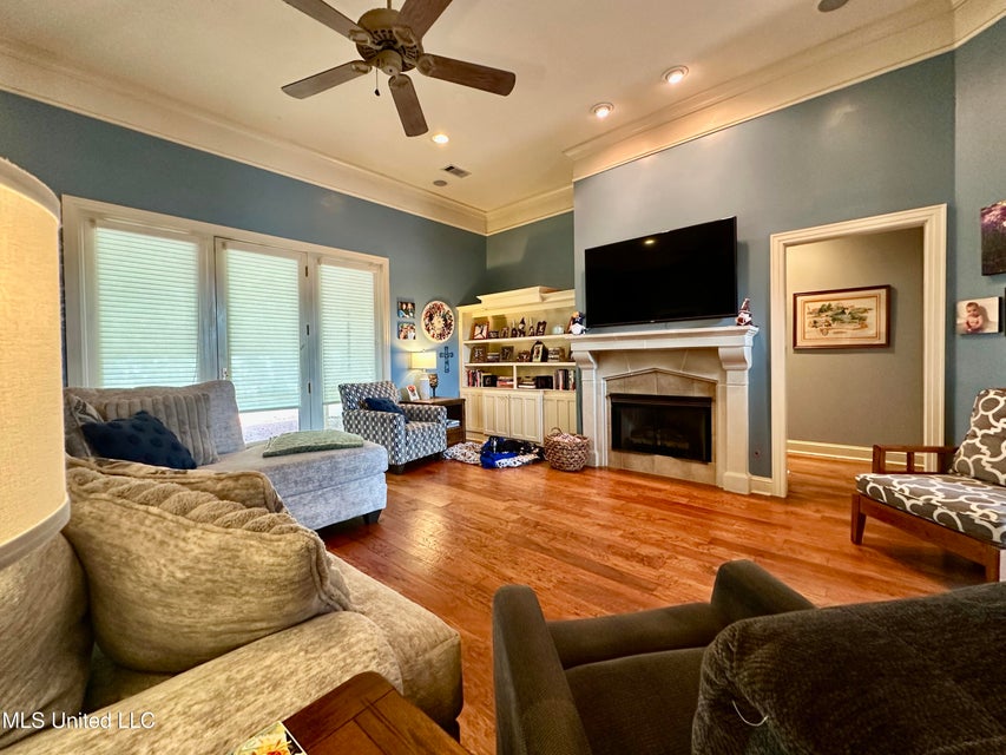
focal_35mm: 14
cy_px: 378
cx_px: 503
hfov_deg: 102.1
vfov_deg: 85.7
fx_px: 407
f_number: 2.2
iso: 320
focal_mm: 2.22
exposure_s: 1/60
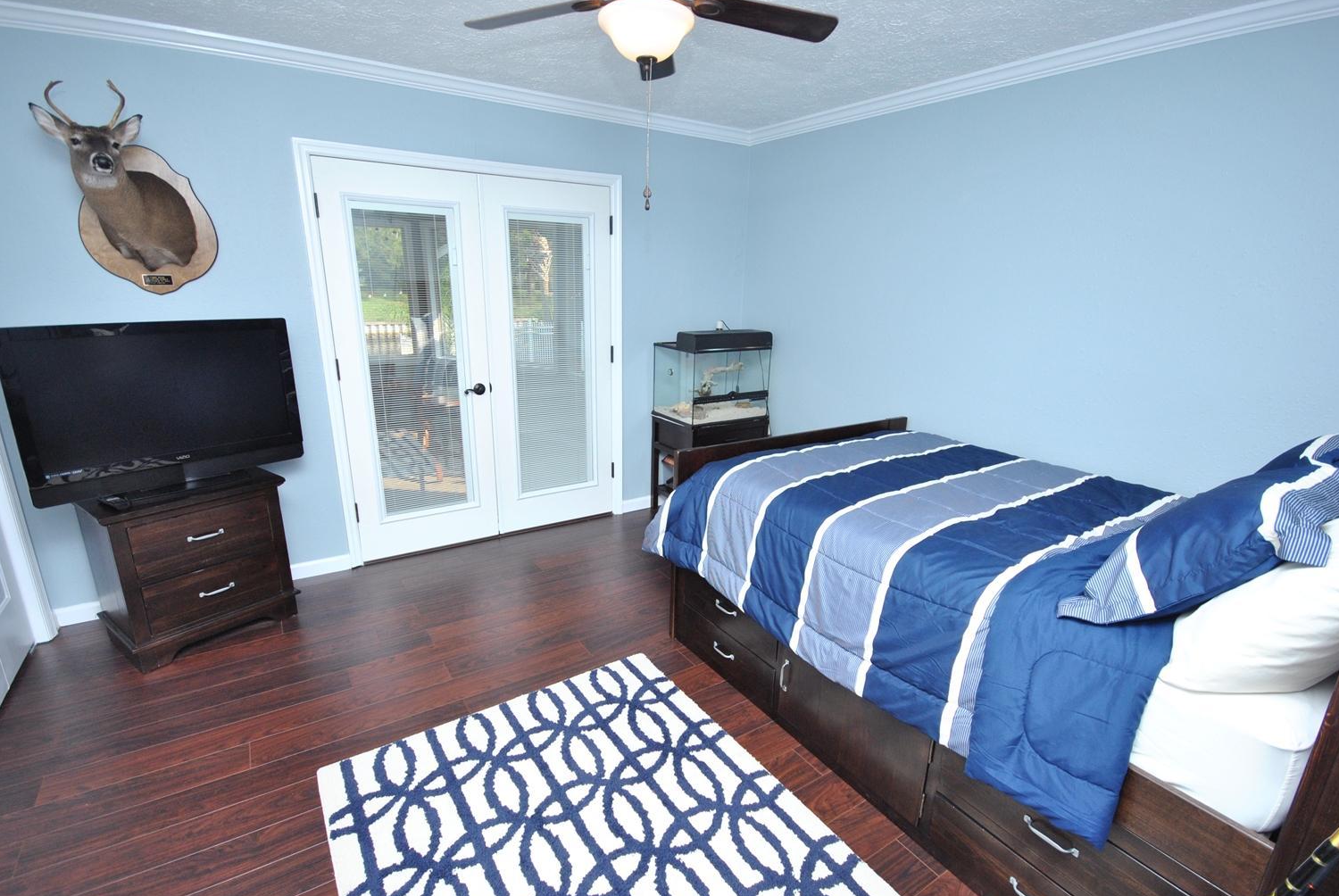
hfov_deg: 96.7
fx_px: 596
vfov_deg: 73.9
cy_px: 469
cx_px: 670
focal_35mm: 16
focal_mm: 10
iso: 400
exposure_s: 1/200
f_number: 5
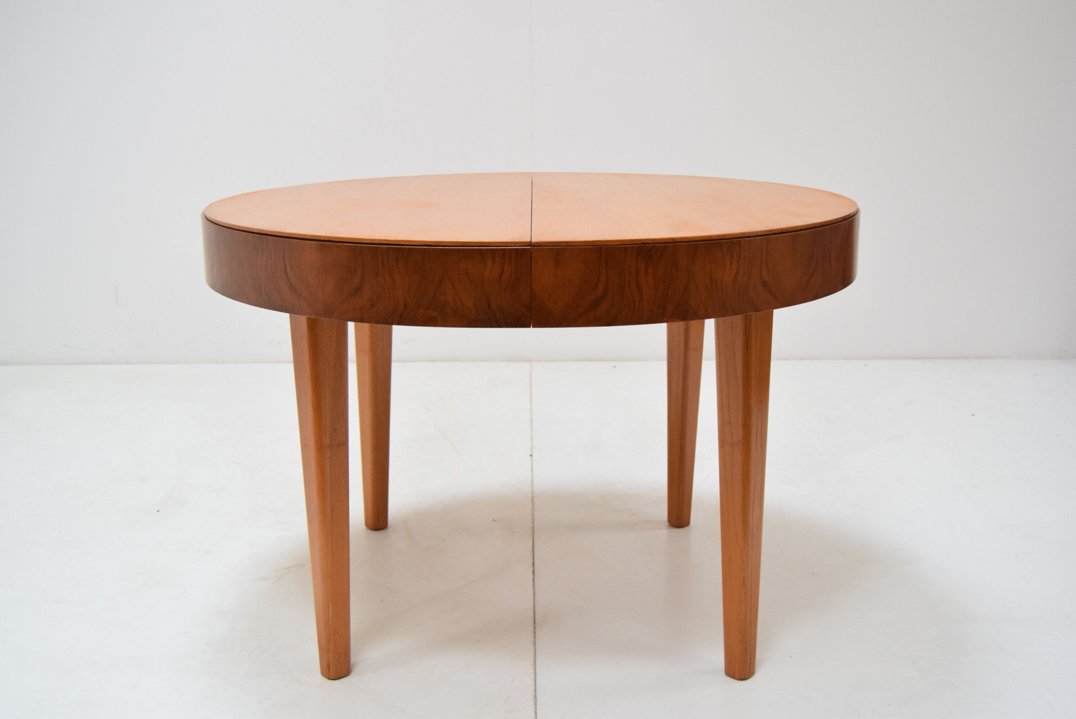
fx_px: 1167
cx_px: 538
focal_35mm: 39
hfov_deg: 49.5
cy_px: 360
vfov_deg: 34.3
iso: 1600
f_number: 5
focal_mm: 26
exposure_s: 1/100
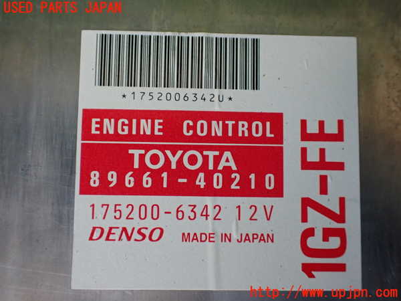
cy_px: 150
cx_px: 200
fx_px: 348
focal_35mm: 30
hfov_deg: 60.0
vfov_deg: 46.8
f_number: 2.3
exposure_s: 1/125
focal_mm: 5.4
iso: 320
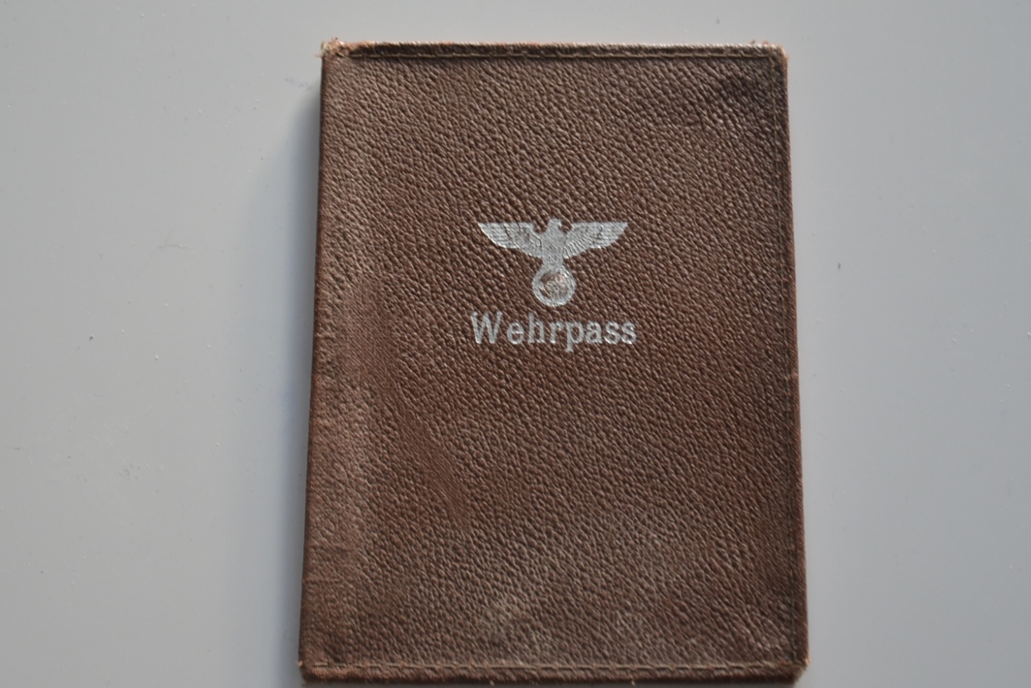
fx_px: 1460
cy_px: 344
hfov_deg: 38.9
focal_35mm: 51
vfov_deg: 26.5
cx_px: 516
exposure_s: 1/40
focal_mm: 34
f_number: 4.2
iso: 400
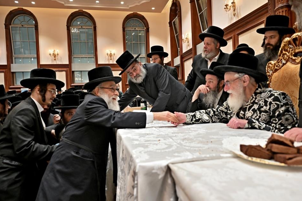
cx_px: 156
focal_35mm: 26
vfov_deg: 49.6
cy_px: 101
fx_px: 218
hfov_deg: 69.4
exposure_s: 1/160
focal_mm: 24
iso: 800
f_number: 4
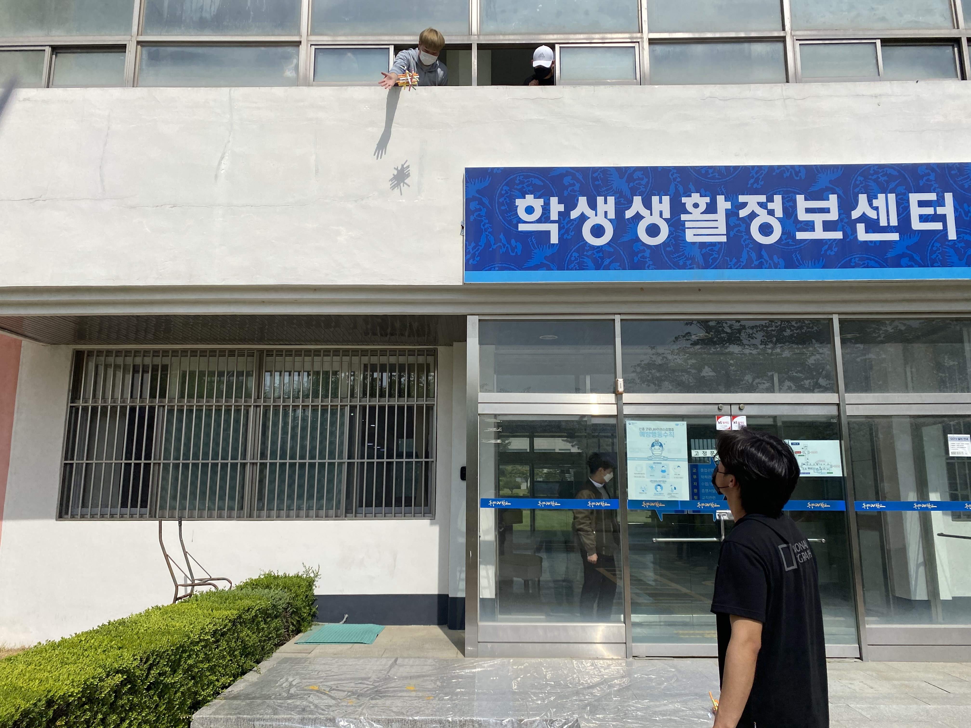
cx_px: 486
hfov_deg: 67.3
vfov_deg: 53.1
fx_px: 729
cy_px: 364
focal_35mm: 26
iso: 32
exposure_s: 1/4444
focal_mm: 4.25
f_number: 1.8
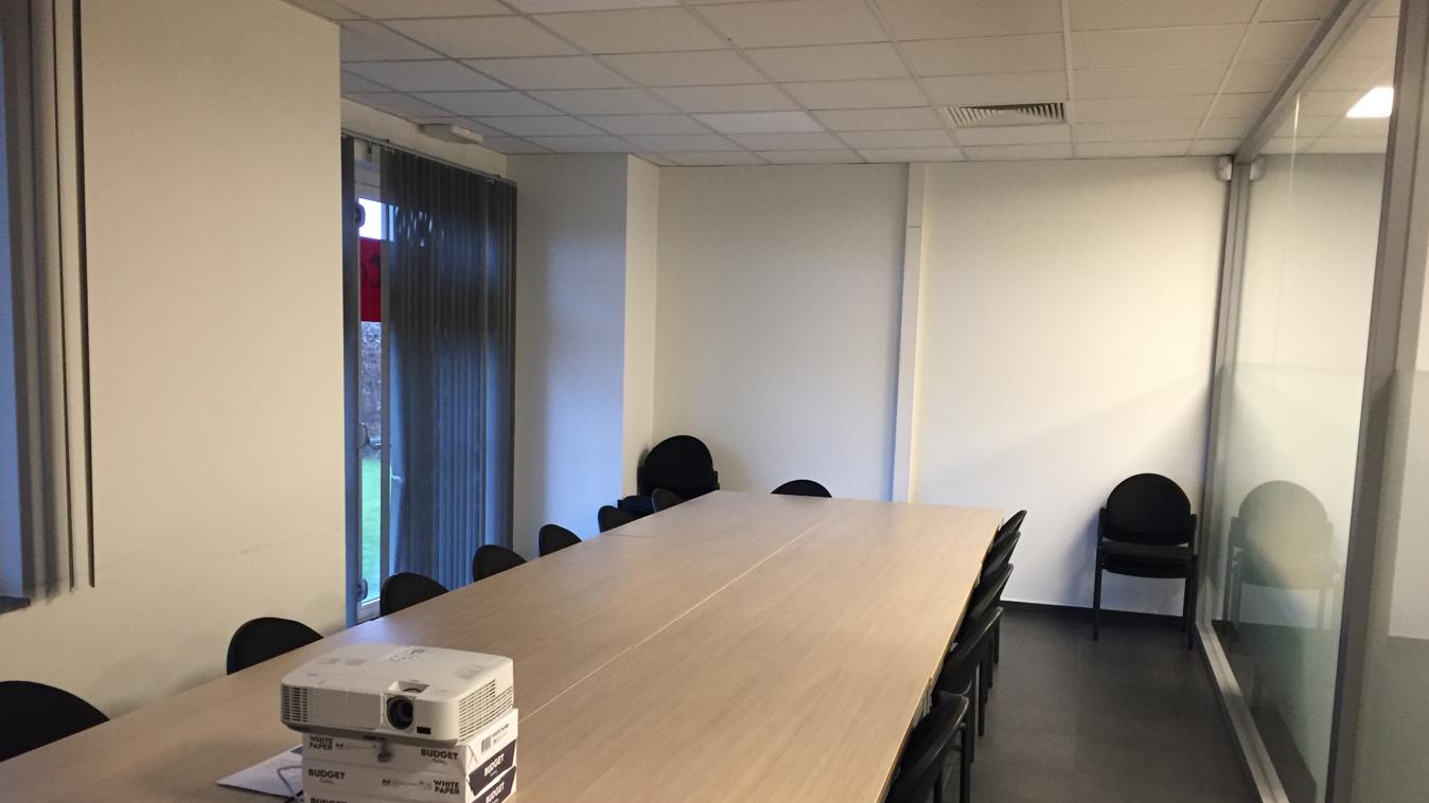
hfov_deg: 61.0
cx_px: 715
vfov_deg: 36.5
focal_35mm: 32
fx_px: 1212
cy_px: 493
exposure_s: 1/33
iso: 200
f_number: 2.2
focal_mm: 4.15
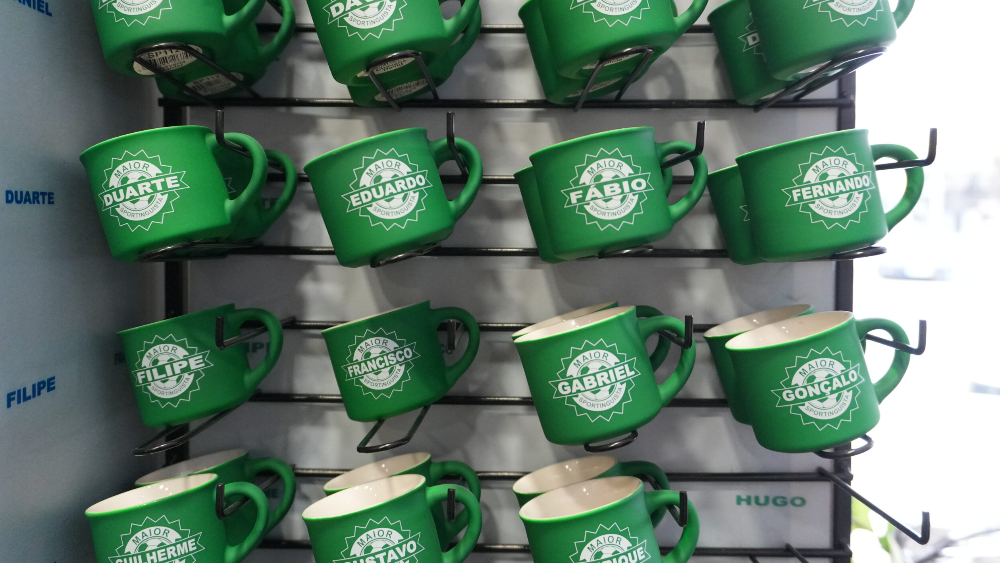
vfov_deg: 35.0
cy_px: 235
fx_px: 889
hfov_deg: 58.7
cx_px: 493
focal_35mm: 34
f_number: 4
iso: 3200
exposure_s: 1/160
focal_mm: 21
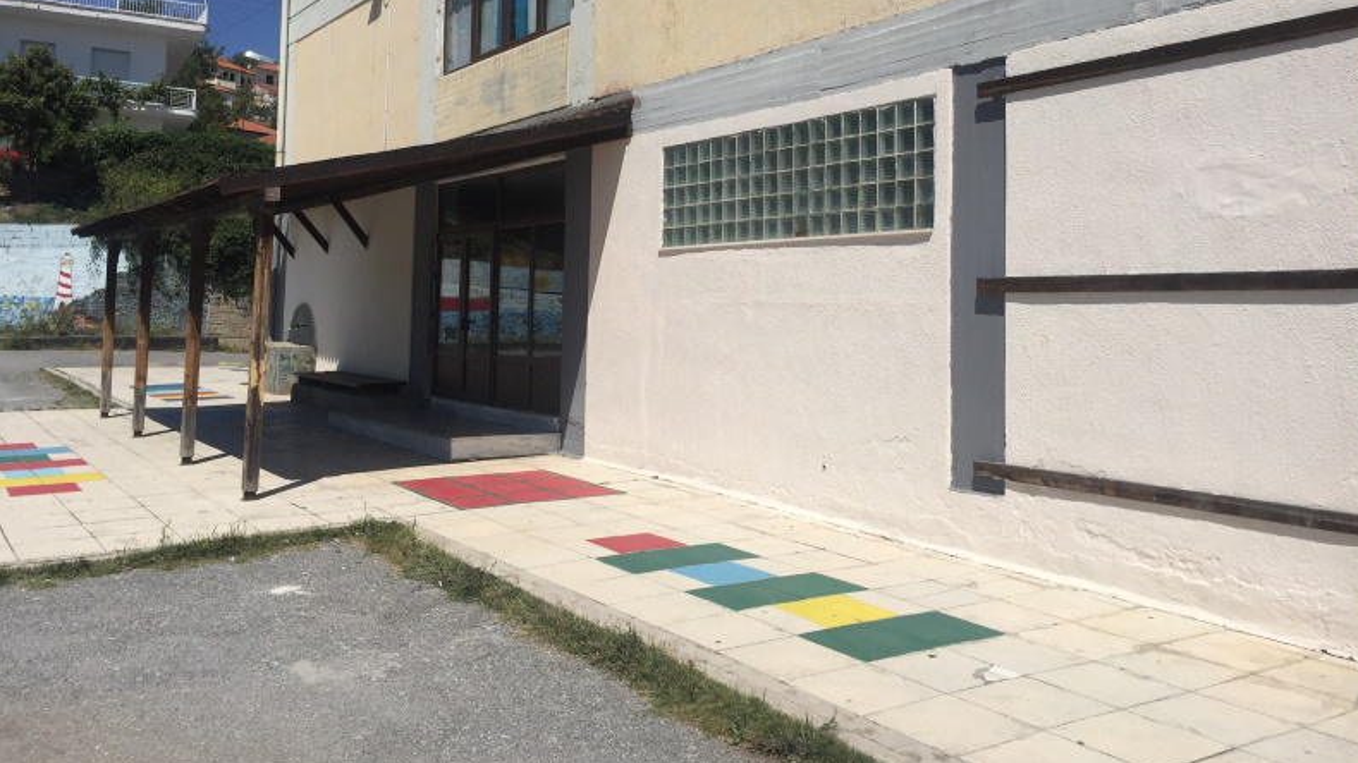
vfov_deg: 36.3
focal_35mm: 32
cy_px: 254
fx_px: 1152
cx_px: 686
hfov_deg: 61.0
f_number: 2.2
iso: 32
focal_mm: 4.15
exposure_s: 1/4950
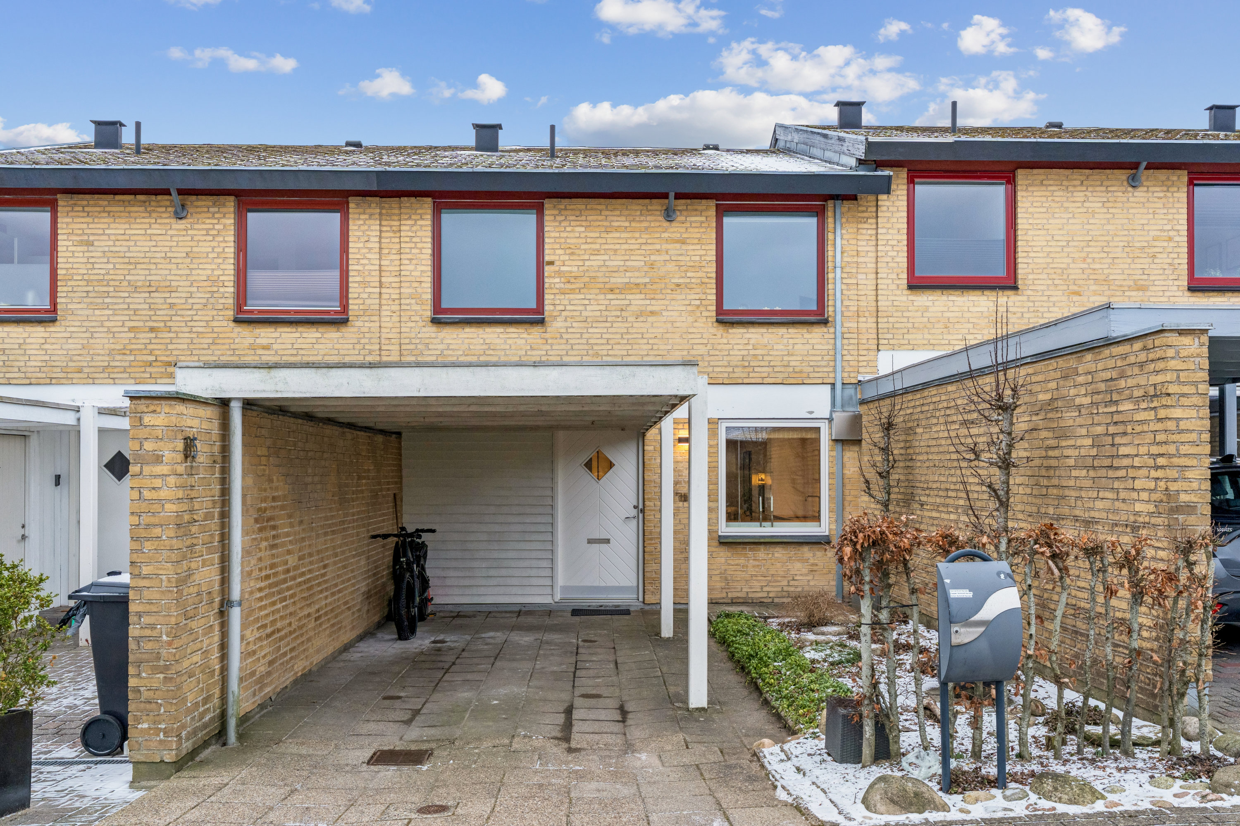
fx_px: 999
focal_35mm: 29
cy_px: 413
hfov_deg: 63.7
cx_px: 620
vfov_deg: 45.0
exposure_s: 1/100
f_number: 10
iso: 800
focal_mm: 29
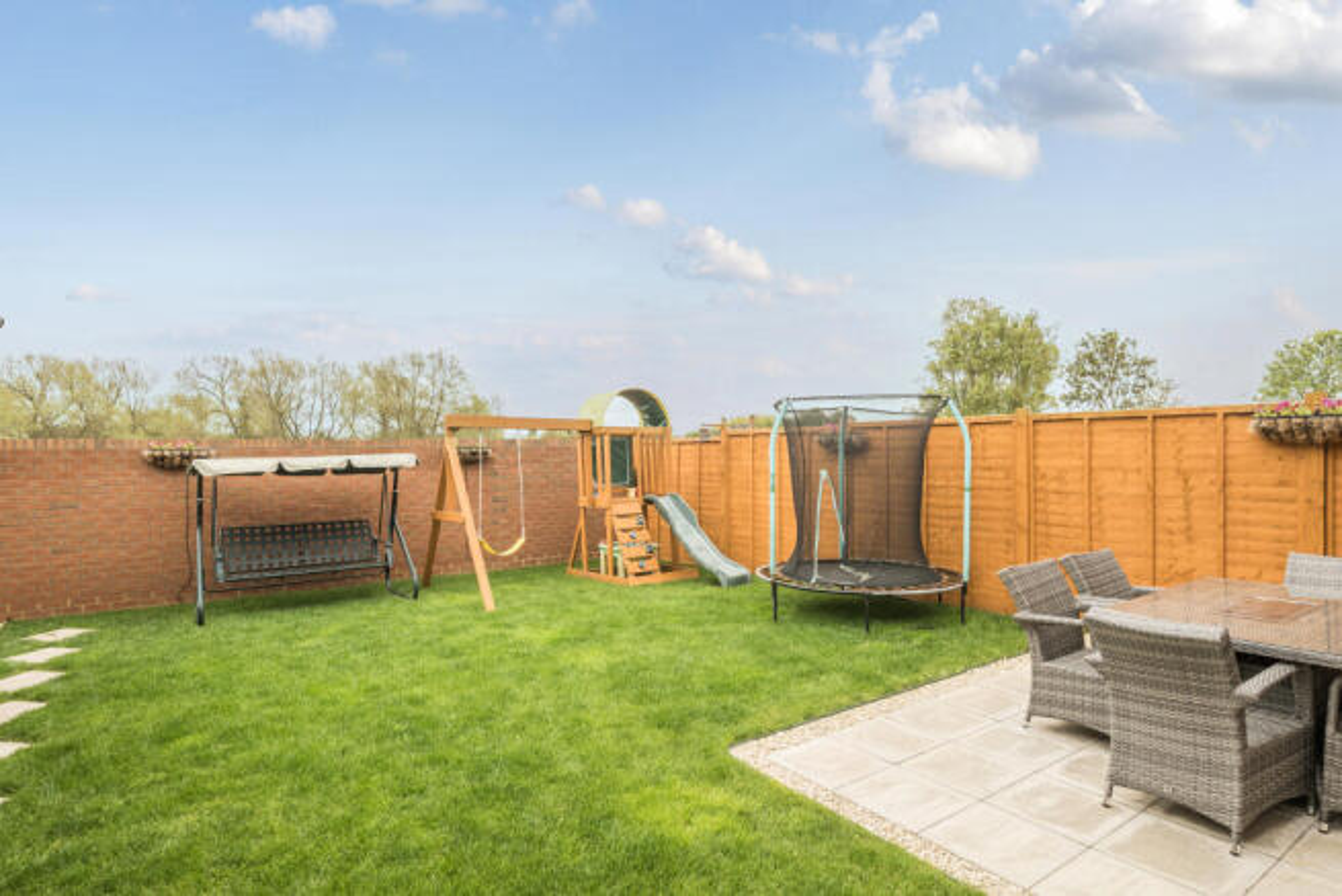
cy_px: 448
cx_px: 671
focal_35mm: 18
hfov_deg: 90.0
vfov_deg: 67.4
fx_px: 671
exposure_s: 1/100
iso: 400
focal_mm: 12
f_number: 8
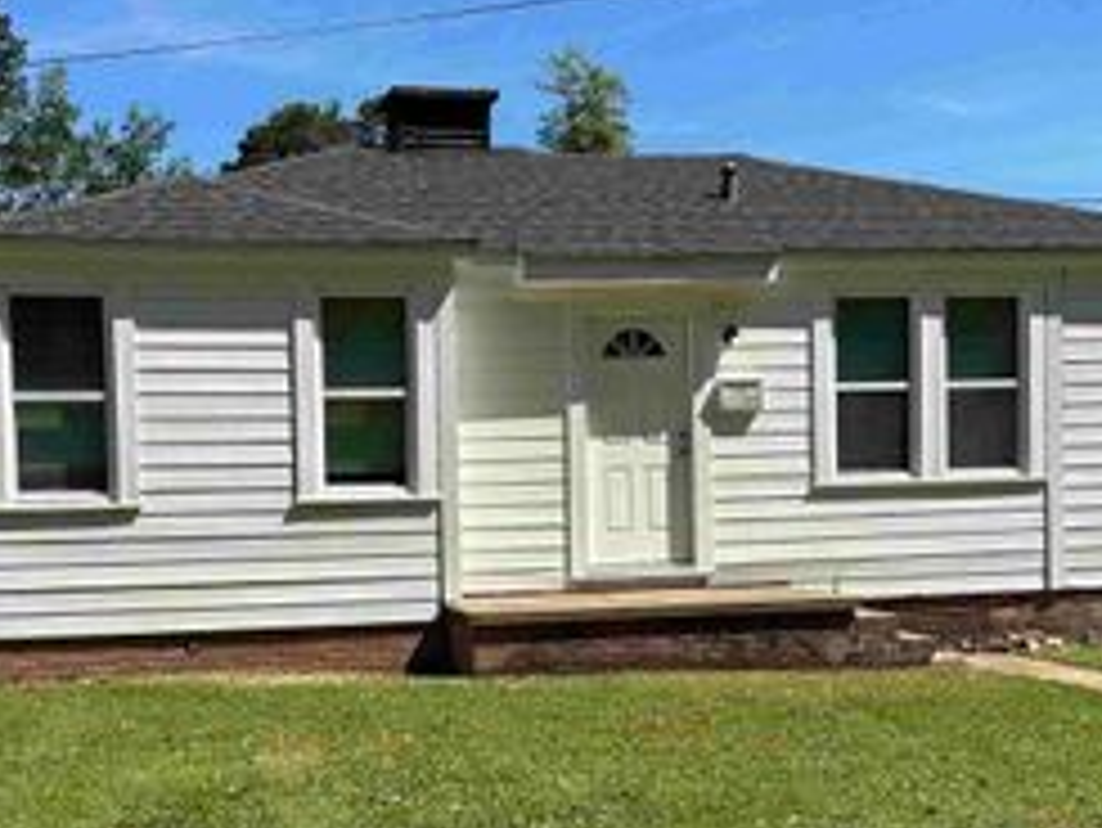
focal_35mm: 49
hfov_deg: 38.6
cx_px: 400
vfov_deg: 29.4
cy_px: 569
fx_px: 1561
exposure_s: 1/5000
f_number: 1.78
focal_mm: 6.86
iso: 80
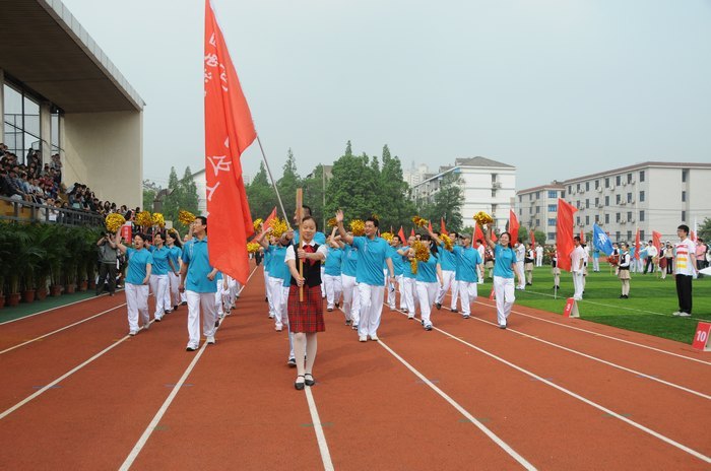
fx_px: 591
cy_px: 236
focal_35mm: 30
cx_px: 356
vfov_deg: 43.4
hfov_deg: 62.0
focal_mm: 20
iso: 500
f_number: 6.3
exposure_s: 1/1600
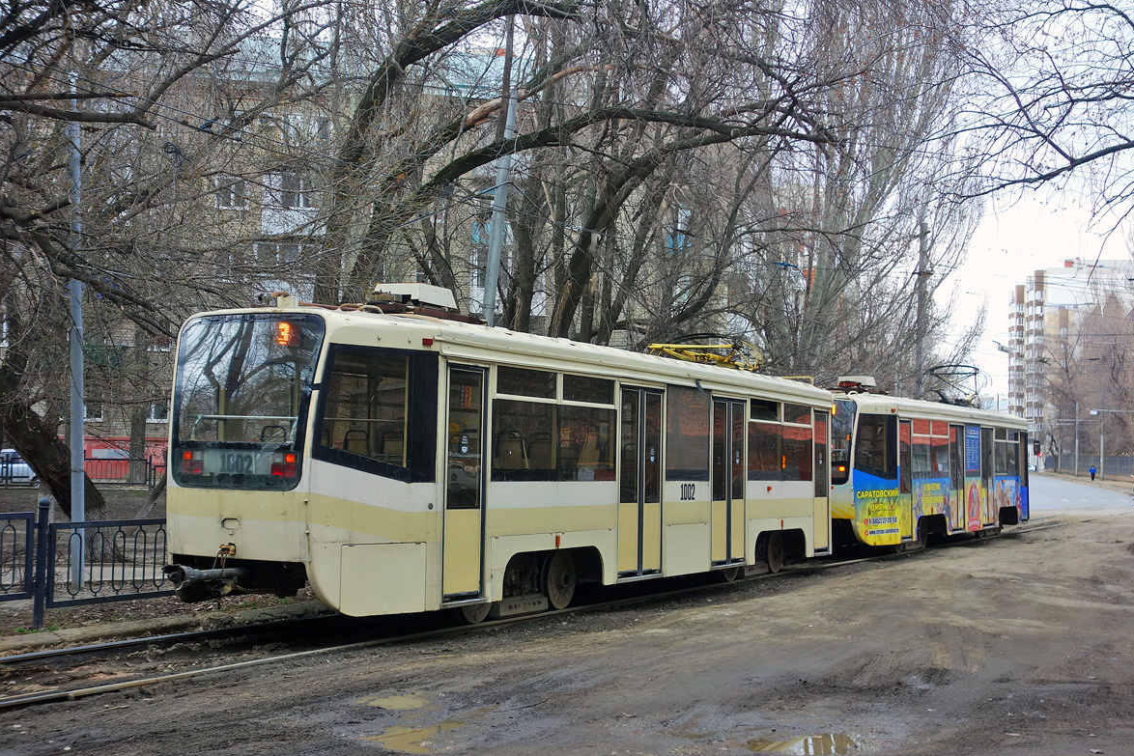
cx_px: 575
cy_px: 372
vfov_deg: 29.3
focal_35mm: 46
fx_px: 1449
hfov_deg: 42.7
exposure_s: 1/80
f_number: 3.2
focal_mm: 16.59
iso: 125
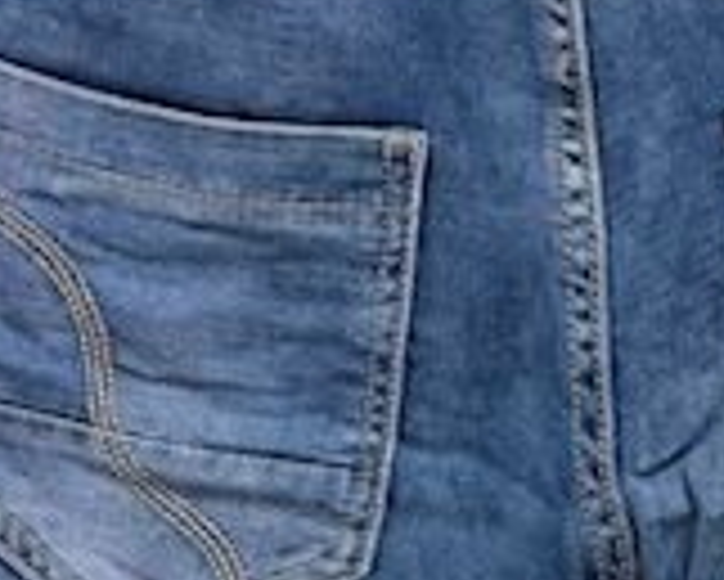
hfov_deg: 20.0
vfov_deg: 15.8
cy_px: 728
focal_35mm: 93
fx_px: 1994
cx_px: 706
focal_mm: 6.76
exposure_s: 1/100
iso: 125
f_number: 1.78
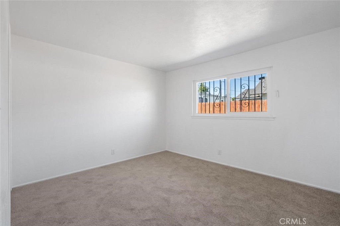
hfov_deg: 96.7
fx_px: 151
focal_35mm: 16
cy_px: 113
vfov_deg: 73.8
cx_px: 170
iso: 6400
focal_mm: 16
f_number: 11
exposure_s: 1/30
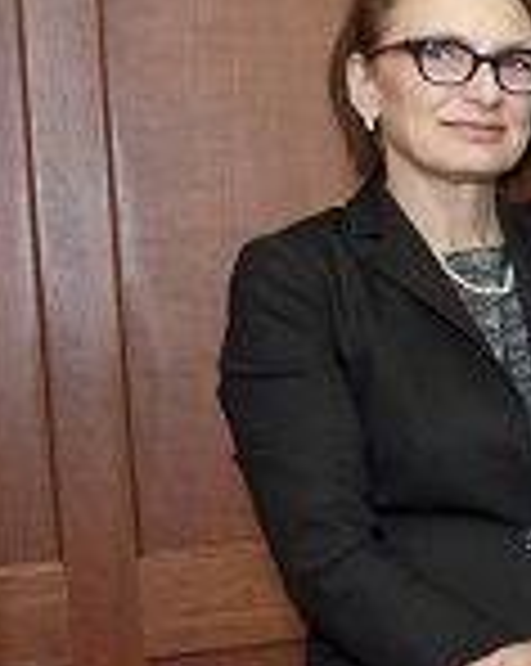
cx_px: 1276
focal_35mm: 96
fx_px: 1890
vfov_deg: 20.0
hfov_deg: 12.5
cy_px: 353
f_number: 4.5
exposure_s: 1/60
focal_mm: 26
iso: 400
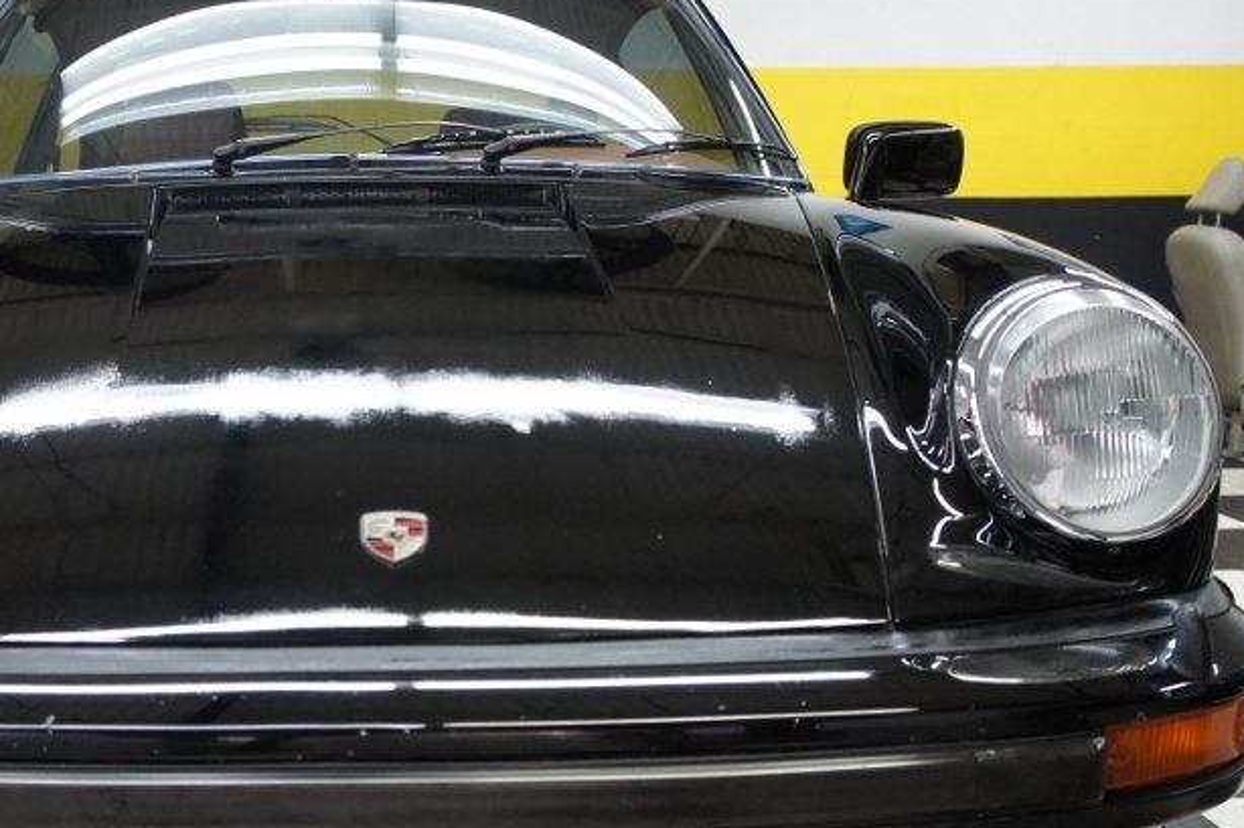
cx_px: 389
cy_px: 529
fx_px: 1900
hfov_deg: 35.8
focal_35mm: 55
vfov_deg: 24.5
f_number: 4
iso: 1000
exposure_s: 1/80
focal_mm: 22
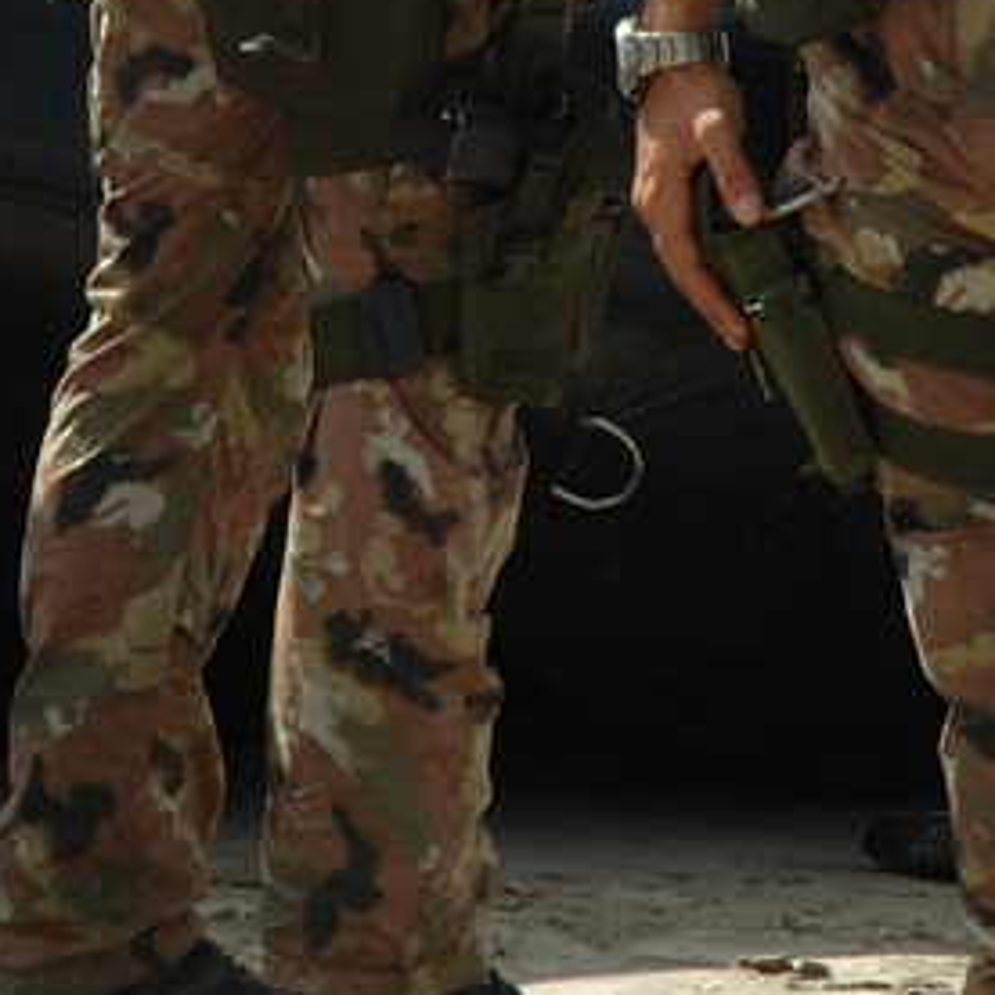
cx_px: 562
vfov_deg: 2.8
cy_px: -88
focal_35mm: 620
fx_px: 20162
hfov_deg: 2.8
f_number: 10
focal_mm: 70
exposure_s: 1/400
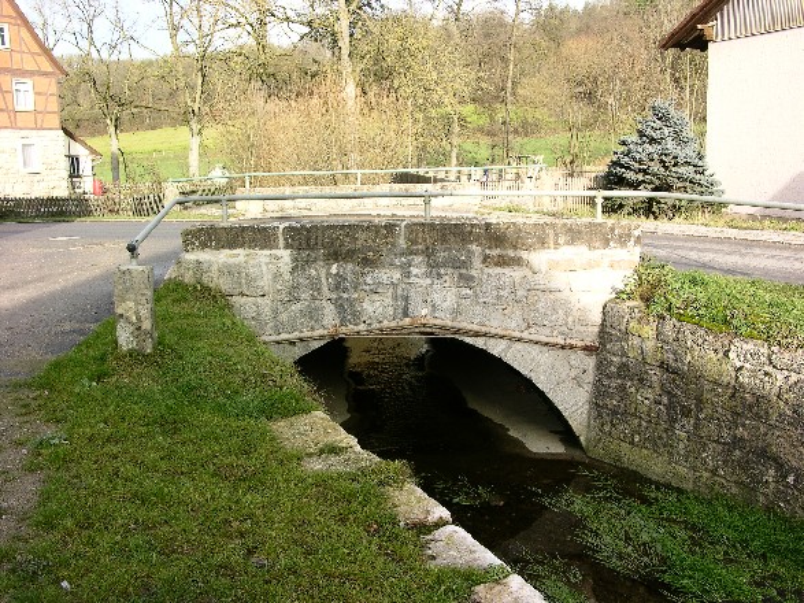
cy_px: 302
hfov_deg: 51.4
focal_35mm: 36
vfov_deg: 39.6
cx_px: 402
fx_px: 836
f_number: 5.7
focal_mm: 9.2
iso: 50
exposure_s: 1/68.7
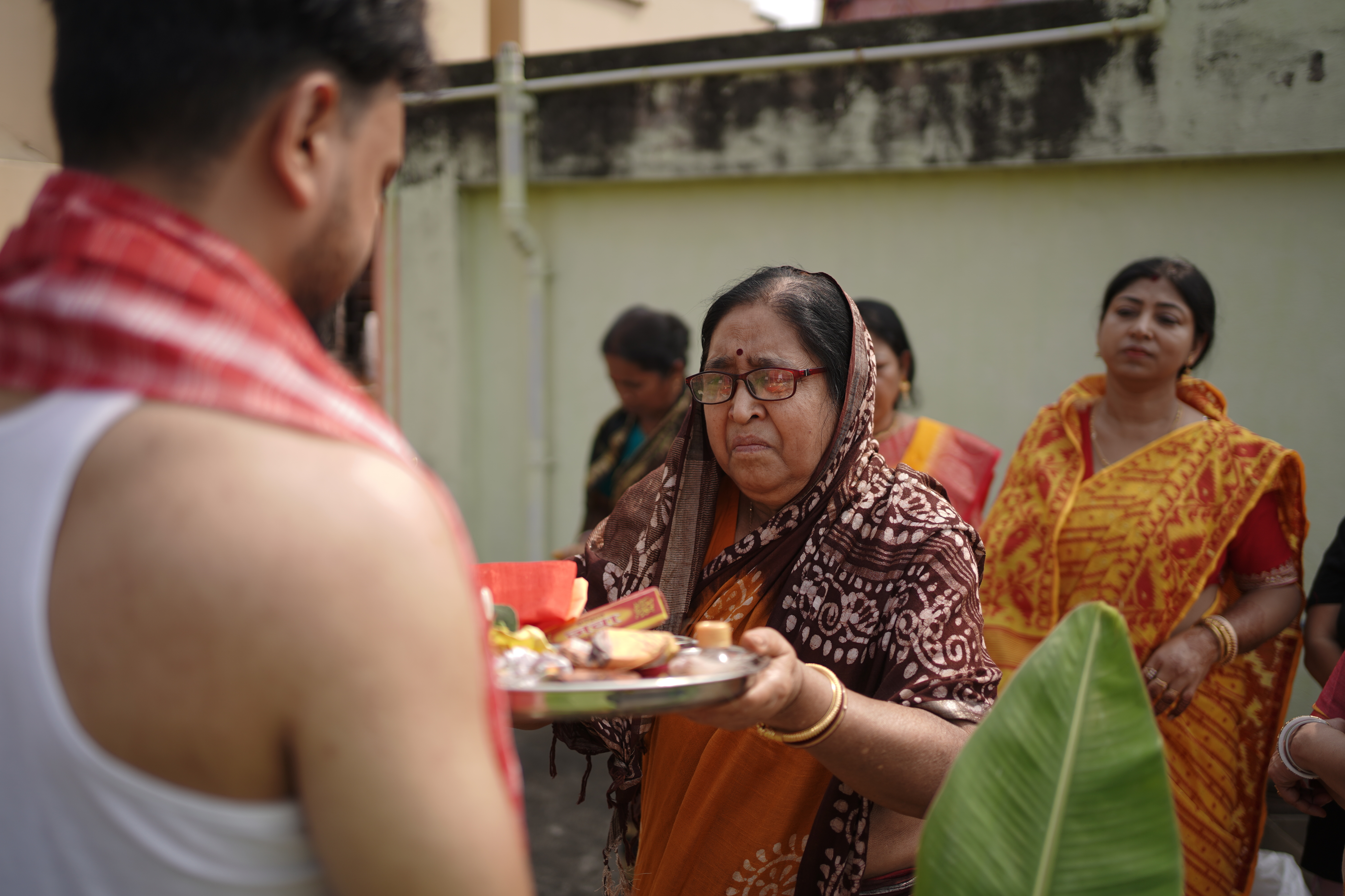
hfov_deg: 54.4
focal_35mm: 35
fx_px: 1308
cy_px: 448
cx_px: 672
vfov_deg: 37.9
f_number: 1.8
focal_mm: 35
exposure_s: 1/2500
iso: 80
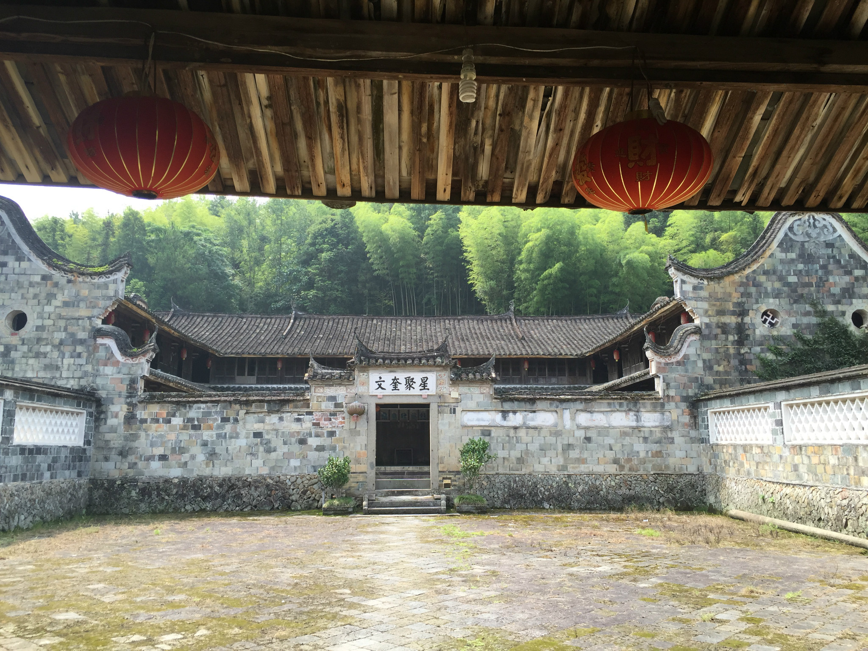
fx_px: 727
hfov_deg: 61.7
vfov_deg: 48.2
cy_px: 326
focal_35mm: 29
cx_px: 434
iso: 32
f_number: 2.2
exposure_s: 1/366
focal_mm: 4.15
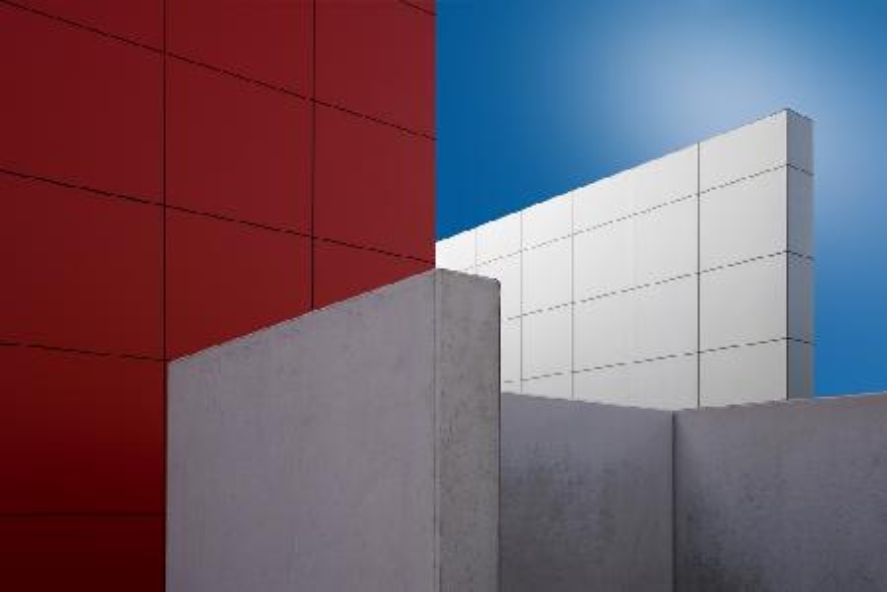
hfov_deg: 55.8
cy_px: 296
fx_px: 838
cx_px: 444
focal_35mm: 34
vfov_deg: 38.9
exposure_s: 1/125
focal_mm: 22.9
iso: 160
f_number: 11
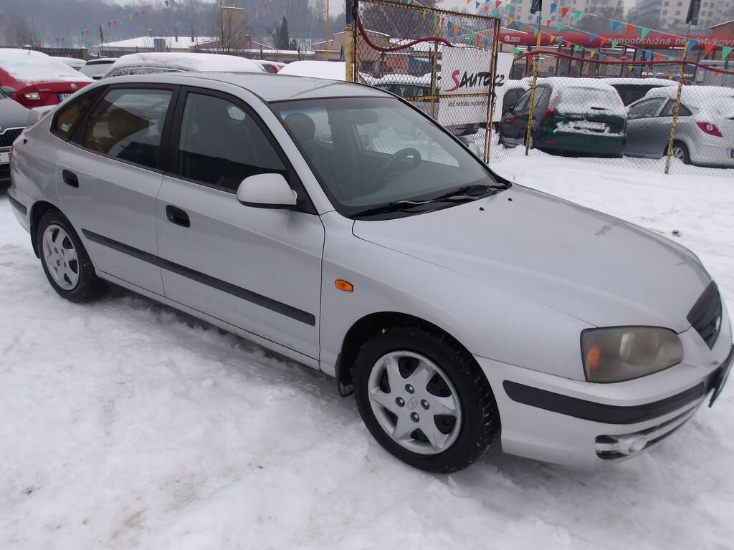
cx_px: 367
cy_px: 275
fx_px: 573
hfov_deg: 65.3
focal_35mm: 27
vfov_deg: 51.4
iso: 100
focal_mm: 4.9
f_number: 3
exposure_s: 1/132
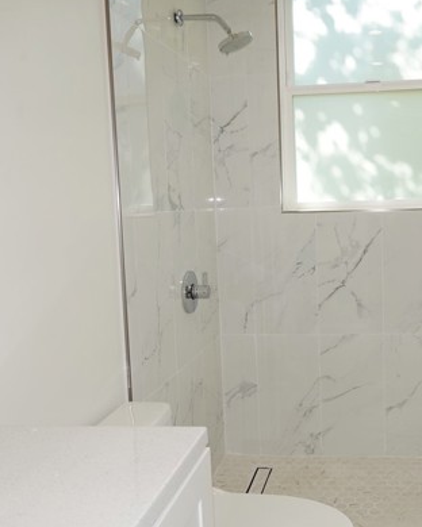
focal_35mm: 37
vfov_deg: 49.1
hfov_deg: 38.9
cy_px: 255
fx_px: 578
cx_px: 325
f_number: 2.8
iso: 100
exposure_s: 1/160
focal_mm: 9
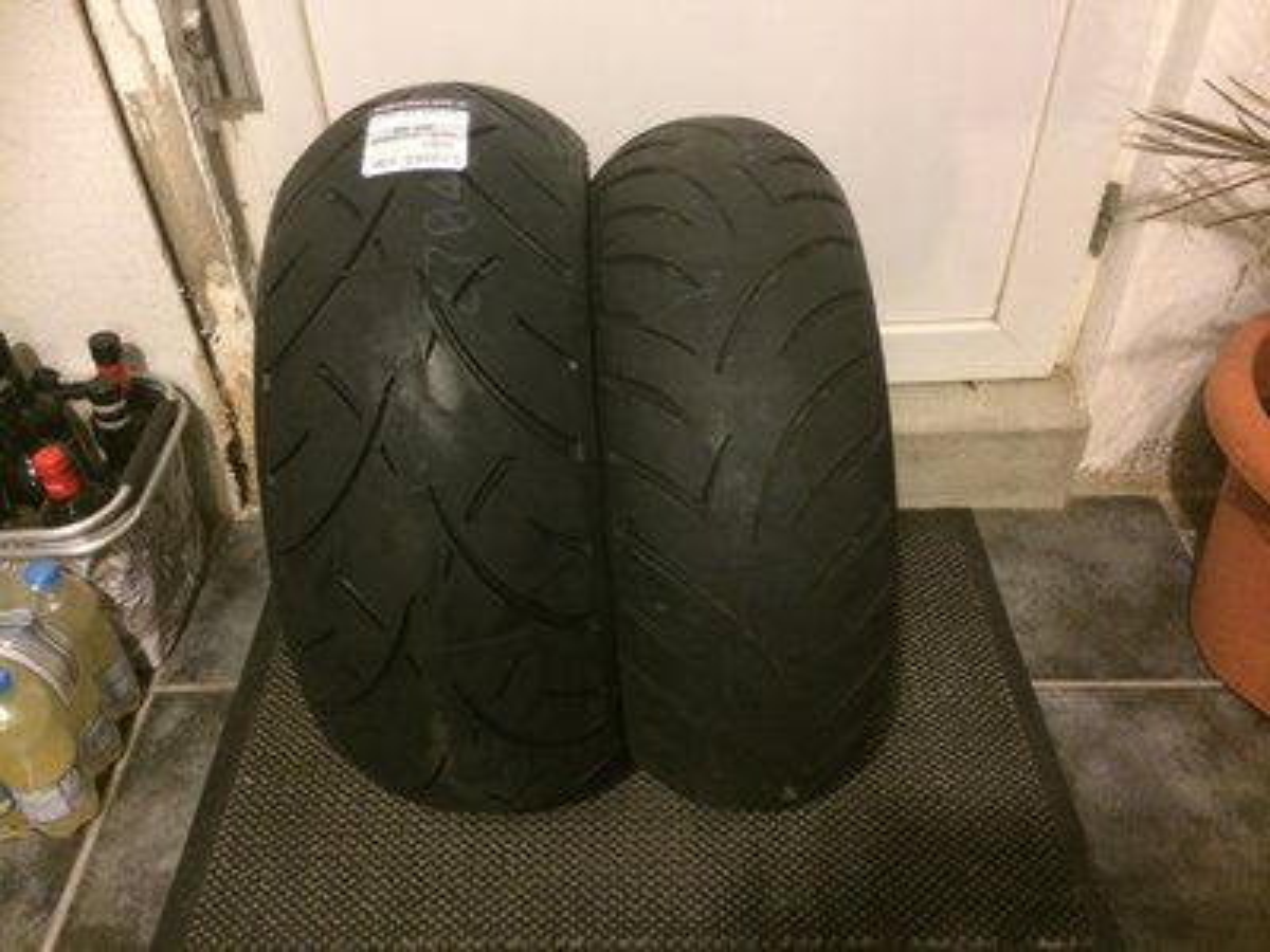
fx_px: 1064
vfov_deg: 48.2
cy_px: 476
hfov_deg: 61.7
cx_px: 635
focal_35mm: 29
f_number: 2.2
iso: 400
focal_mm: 4.15
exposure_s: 1/17
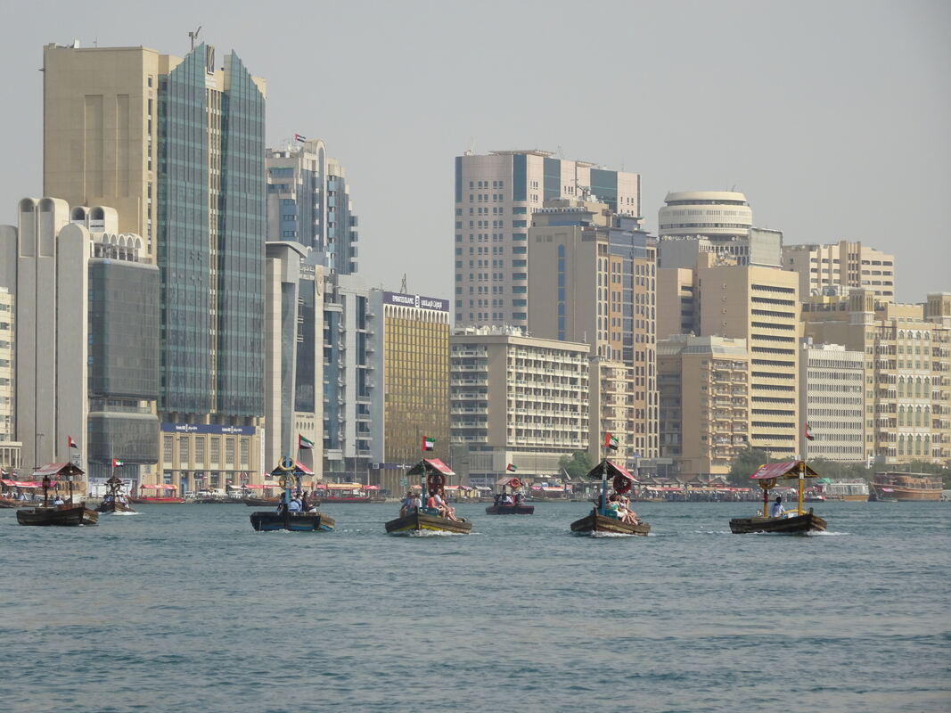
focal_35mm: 173
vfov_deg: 8.6
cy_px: 356
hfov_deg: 11.4
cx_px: 476
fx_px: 4752
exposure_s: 1/500
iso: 80
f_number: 5.6
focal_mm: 29.57
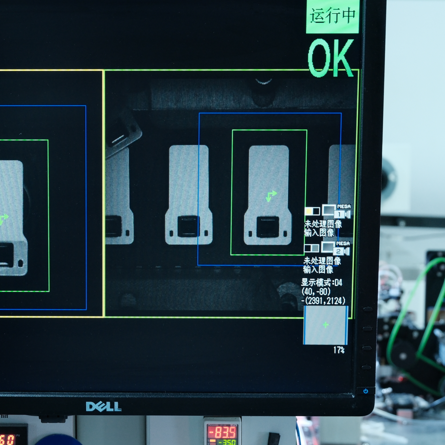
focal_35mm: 82
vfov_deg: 21.1
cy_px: 196
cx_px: 107
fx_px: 1193
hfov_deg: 20.9
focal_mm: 34.3
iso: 800
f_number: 5.6
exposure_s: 1/20
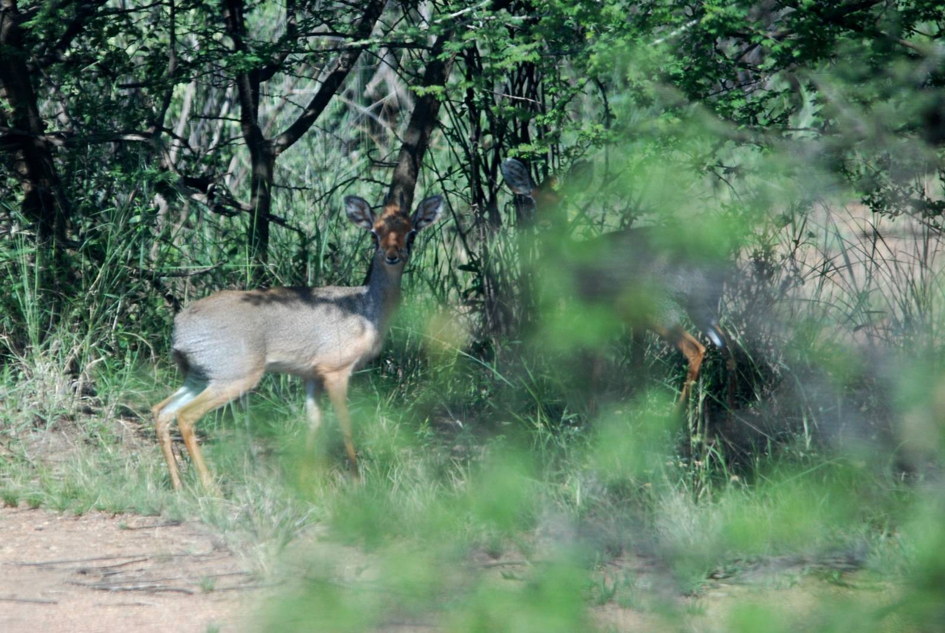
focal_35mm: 570
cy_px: 316
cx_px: 472
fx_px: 14980
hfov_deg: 3.6
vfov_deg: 2.4
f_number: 6.3
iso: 400
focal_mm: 380
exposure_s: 1/500
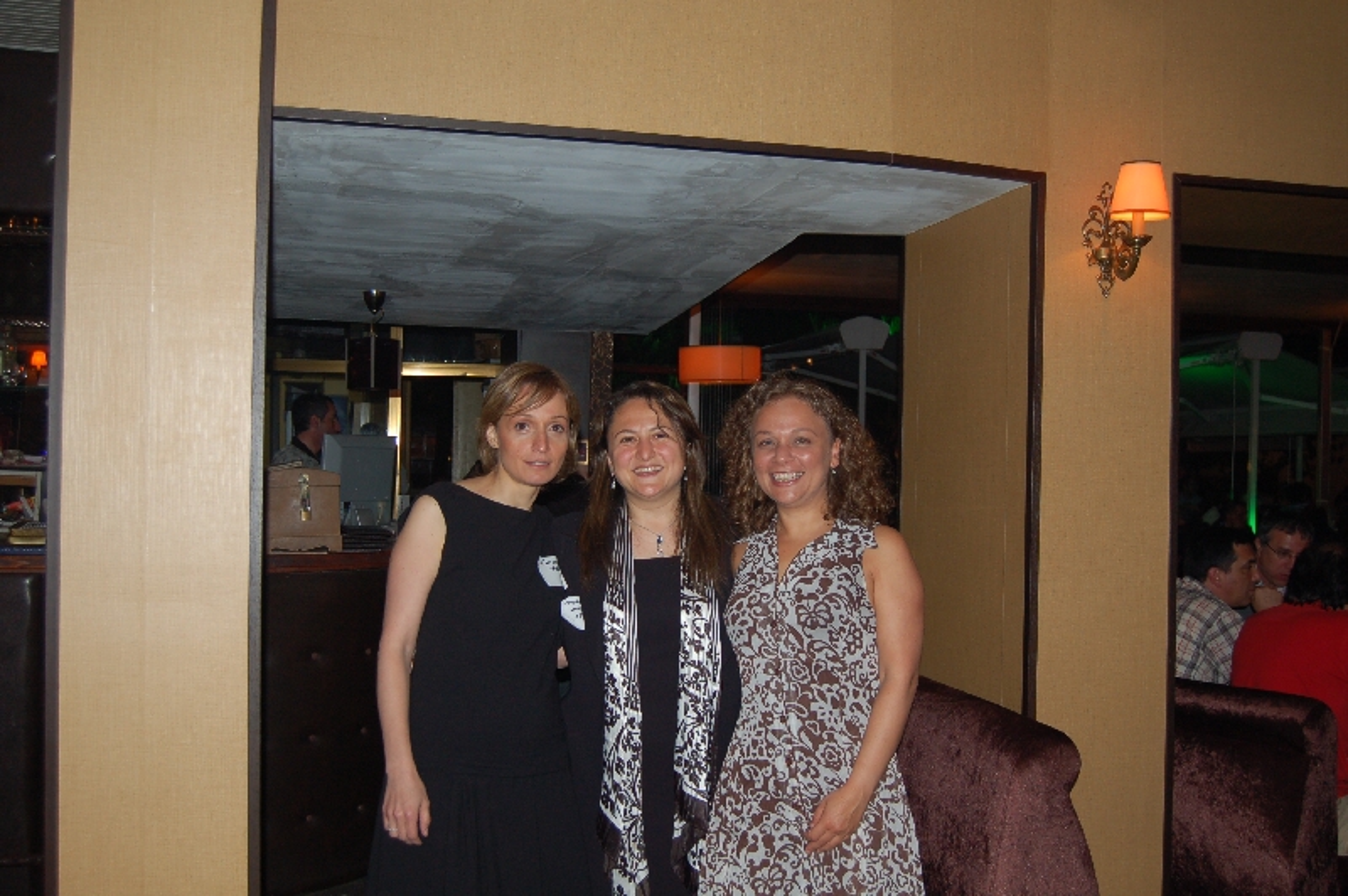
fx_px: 1291
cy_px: 448
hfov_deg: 55.1
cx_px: 674
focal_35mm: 34
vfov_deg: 38.3
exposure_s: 1/60
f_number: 3.8
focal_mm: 23
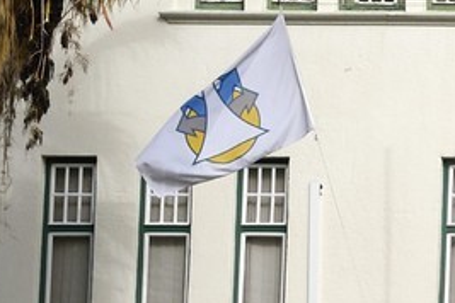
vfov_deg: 5.7
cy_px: 252
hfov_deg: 7.9
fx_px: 3033
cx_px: 1147
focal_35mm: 240
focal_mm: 40
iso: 200
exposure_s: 1/320
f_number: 14
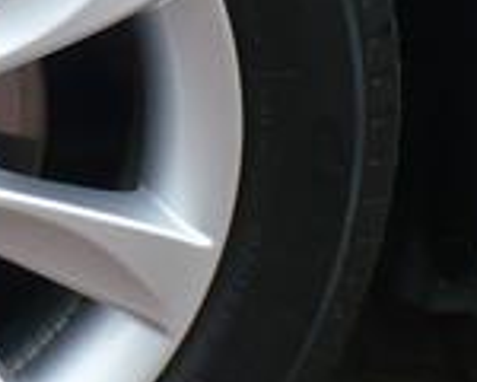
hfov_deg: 10.4
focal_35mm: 179
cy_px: 89
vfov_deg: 8.6
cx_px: -248
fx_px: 2527
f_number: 2.8
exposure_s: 1/250
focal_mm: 6.1
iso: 100
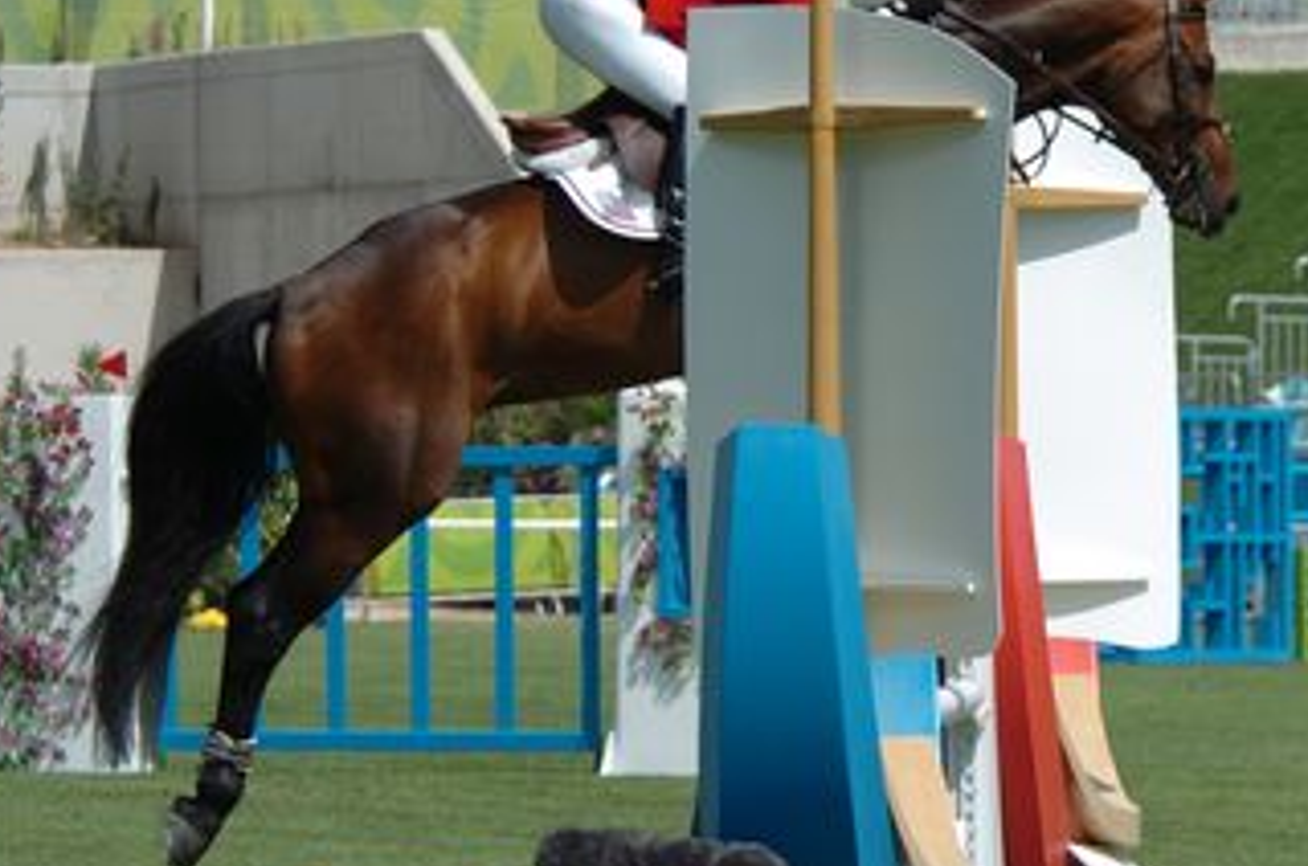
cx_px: 1181
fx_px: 13271
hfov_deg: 5.6
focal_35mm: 366
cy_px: 453
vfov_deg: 3.7
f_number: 5.6
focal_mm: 122
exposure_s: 1/1250
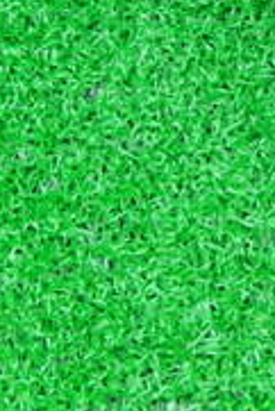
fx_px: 1555
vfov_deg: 14.7
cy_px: -43
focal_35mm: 136
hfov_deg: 9.9
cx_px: 361
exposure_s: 1/15
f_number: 3.6
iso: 400
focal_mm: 6.42
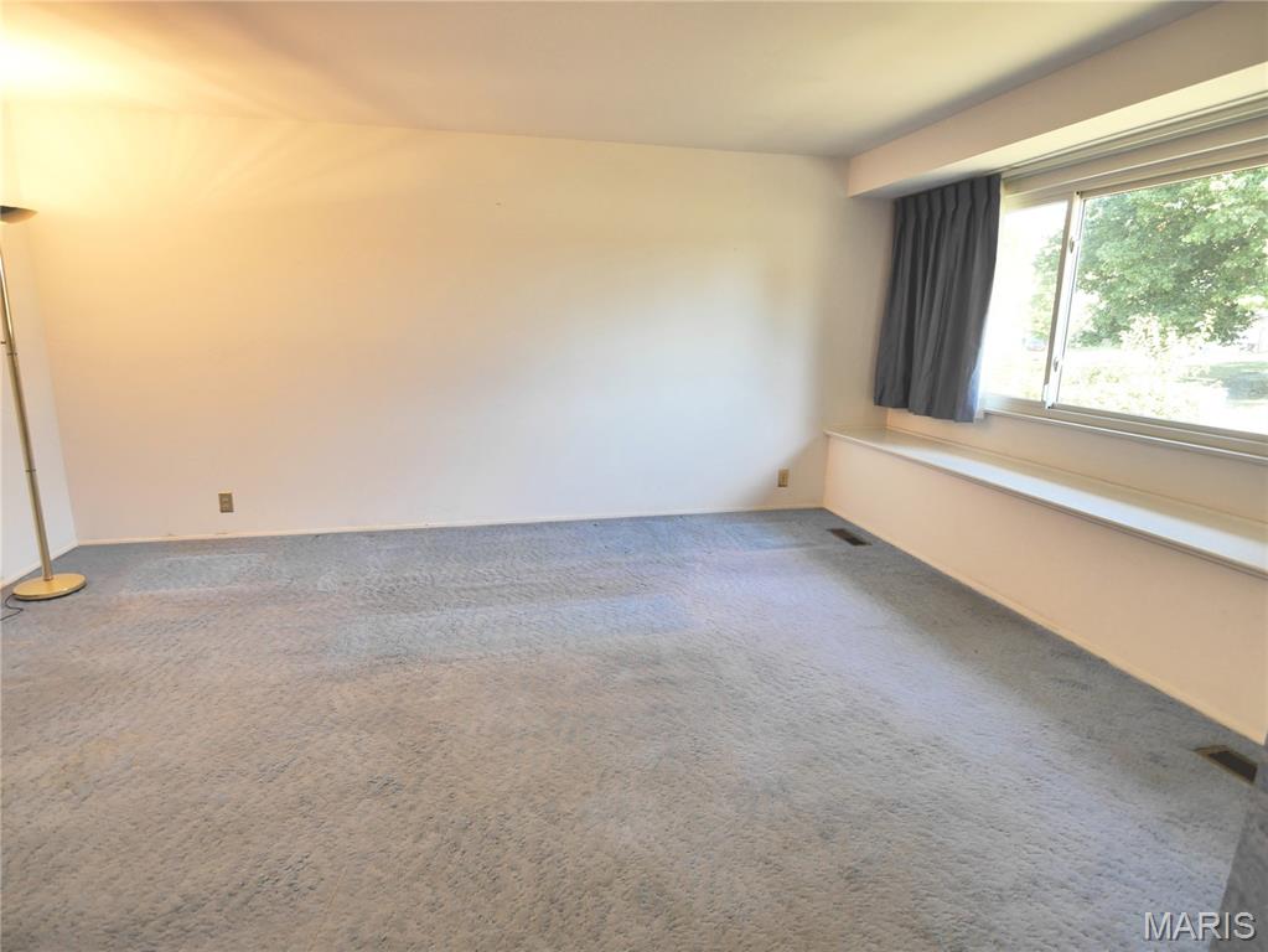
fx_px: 660
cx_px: 634
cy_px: 476
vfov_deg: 71.6
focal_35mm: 18
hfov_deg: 87.7
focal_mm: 9
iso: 800
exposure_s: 1/50
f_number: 4
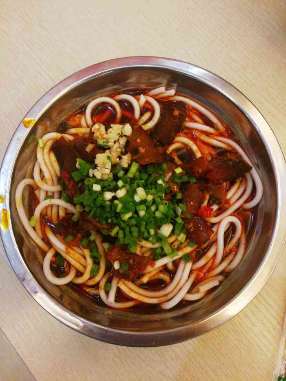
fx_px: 297
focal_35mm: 27
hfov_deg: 51.4
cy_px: 190
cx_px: 143
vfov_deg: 65.3
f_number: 2.2
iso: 320
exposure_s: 1/25
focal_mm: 3.95
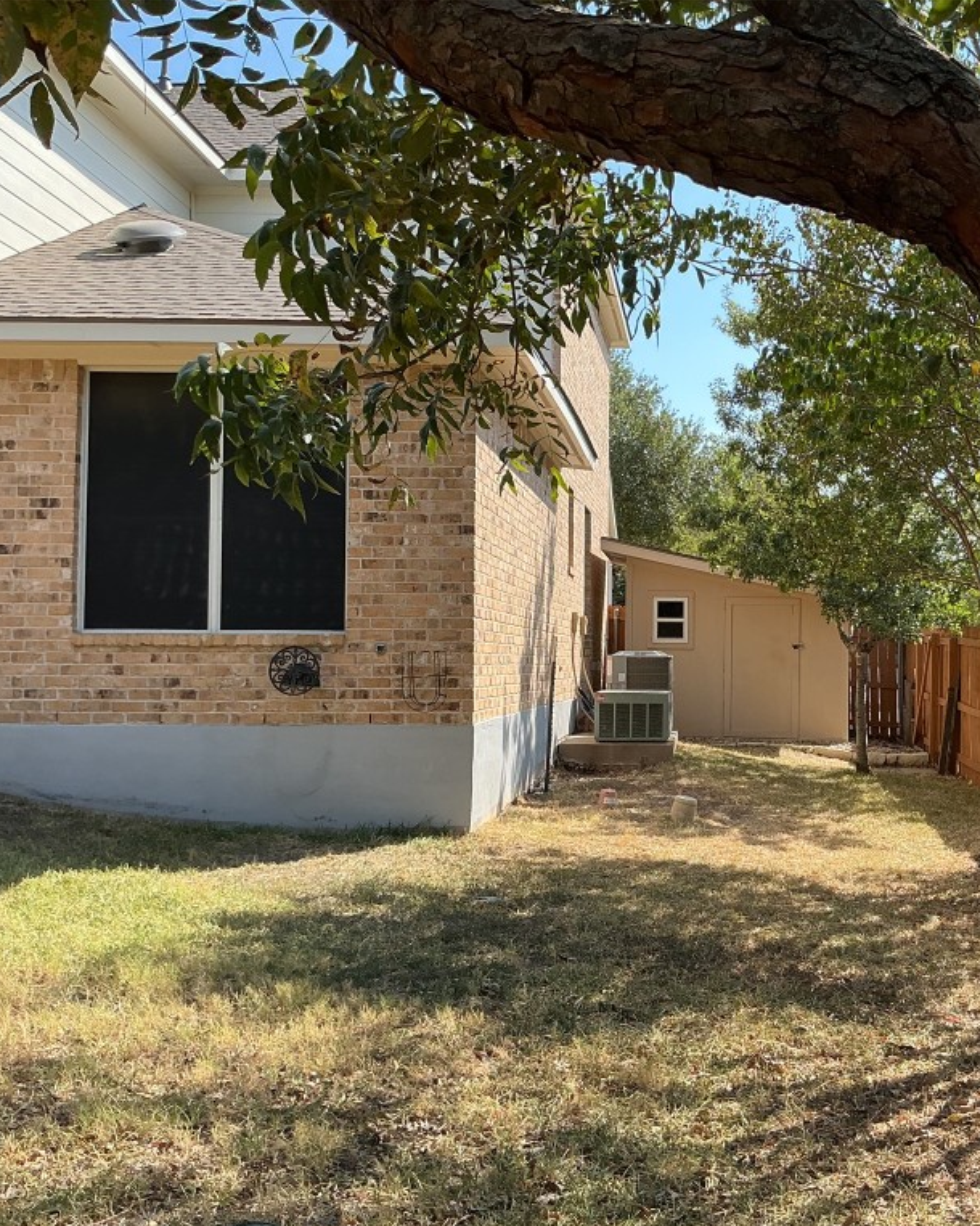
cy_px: 615
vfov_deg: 47.9
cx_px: 736
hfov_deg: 38.1
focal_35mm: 38
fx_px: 1378
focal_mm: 3
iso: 25
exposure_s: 1/545
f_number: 1.8
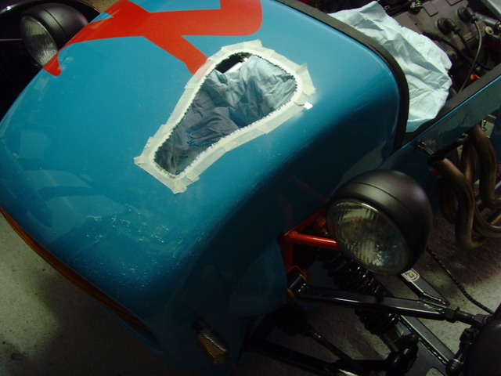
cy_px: 188
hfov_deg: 47.9
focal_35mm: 39
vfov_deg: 36.8
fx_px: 564
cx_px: 250
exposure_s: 1/8
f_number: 3.5
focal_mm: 6.6
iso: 200
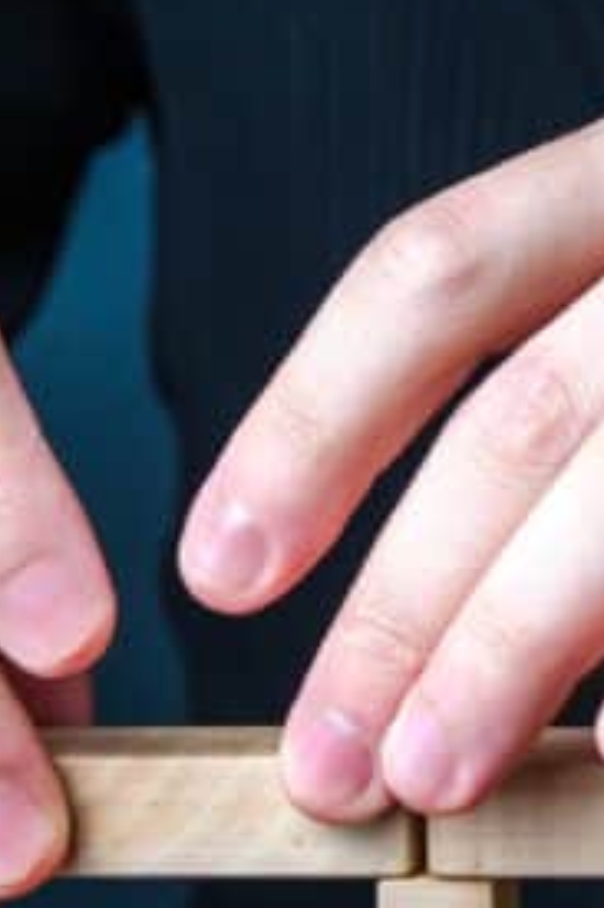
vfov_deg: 7.4
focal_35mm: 279
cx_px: 951
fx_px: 7030
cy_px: 499
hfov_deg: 4.9
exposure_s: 1/125
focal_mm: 50
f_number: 5.6
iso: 125
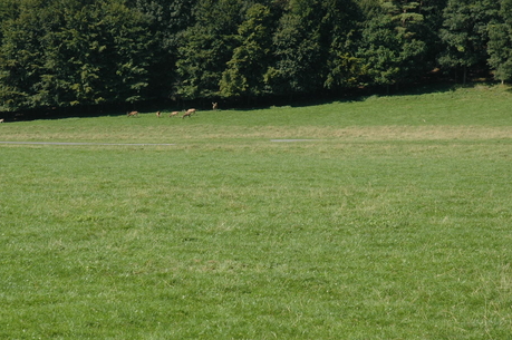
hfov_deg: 20.0
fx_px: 1449
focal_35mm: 102
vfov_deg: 13.4
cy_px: 160
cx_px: 202
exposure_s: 1/320
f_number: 9
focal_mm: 52
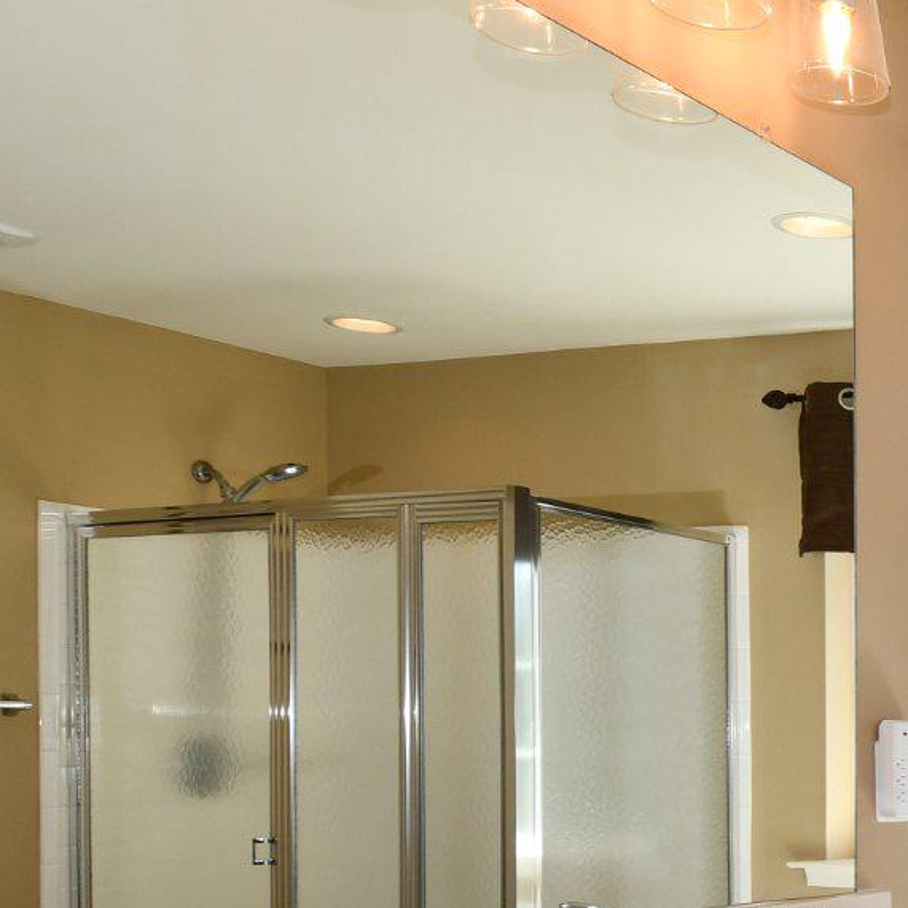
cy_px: 808
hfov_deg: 24.8
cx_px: 1324
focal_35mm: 55
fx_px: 1632
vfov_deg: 29.8
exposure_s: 1/125
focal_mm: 12
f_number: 5.6
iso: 200
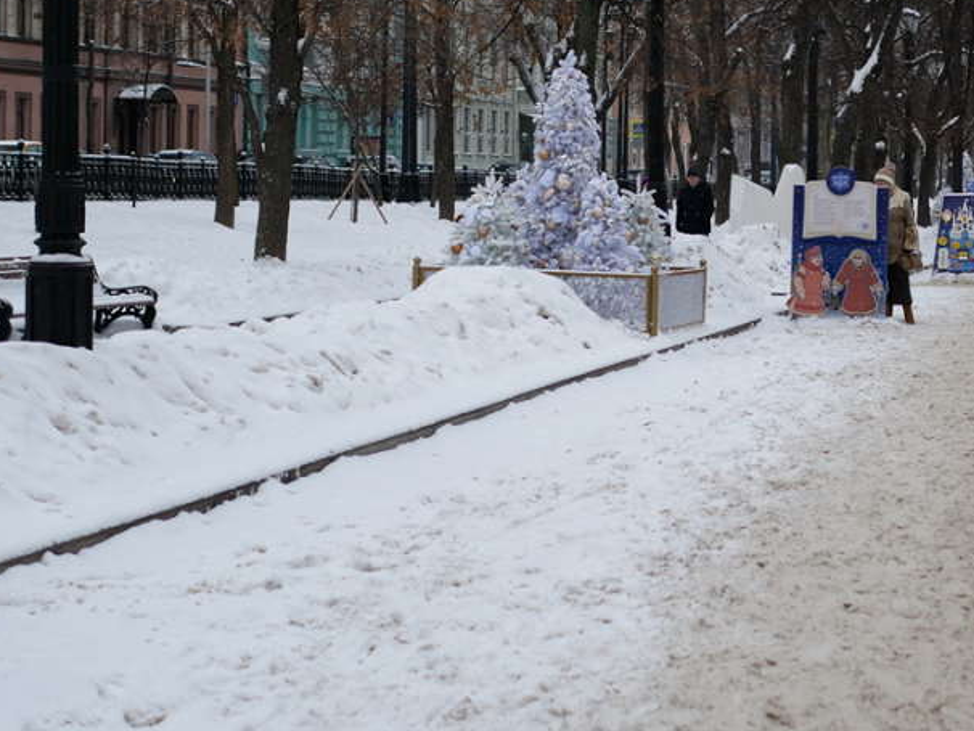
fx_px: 2477
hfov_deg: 21.9
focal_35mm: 88
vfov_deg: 16.7
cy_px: 207
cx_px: 813
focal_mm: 25
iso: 200
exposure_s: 1/400
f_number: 2.5
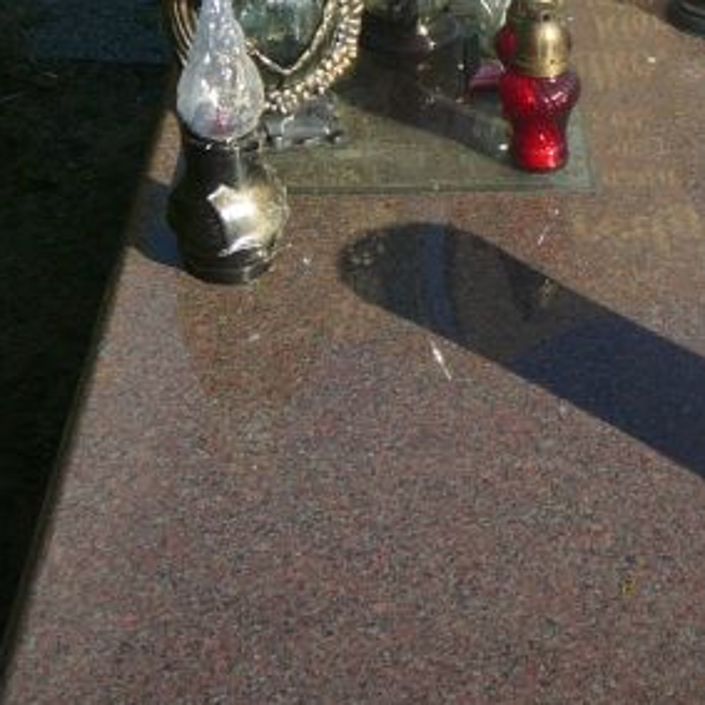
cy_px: -2
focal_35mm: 70
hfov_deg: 24.4
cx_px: 536
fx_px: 1613
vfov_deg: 23.6
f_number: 2.8
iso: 80
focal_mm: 5.2
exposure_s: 1/800
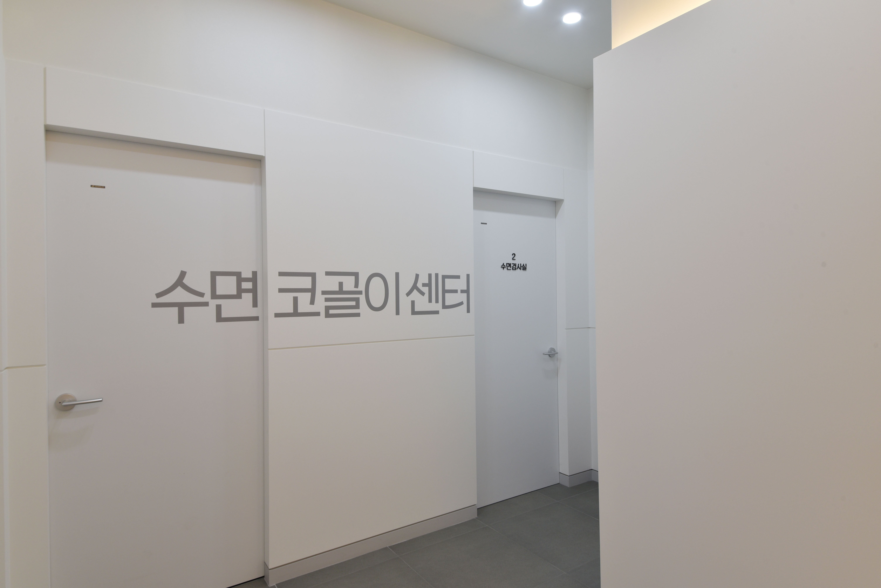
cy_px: 294
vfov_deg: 62.0
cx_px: 440
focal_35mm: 20
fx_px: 490
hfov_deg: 84.0
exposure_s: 1/15
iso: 250
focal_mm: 20
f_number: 13
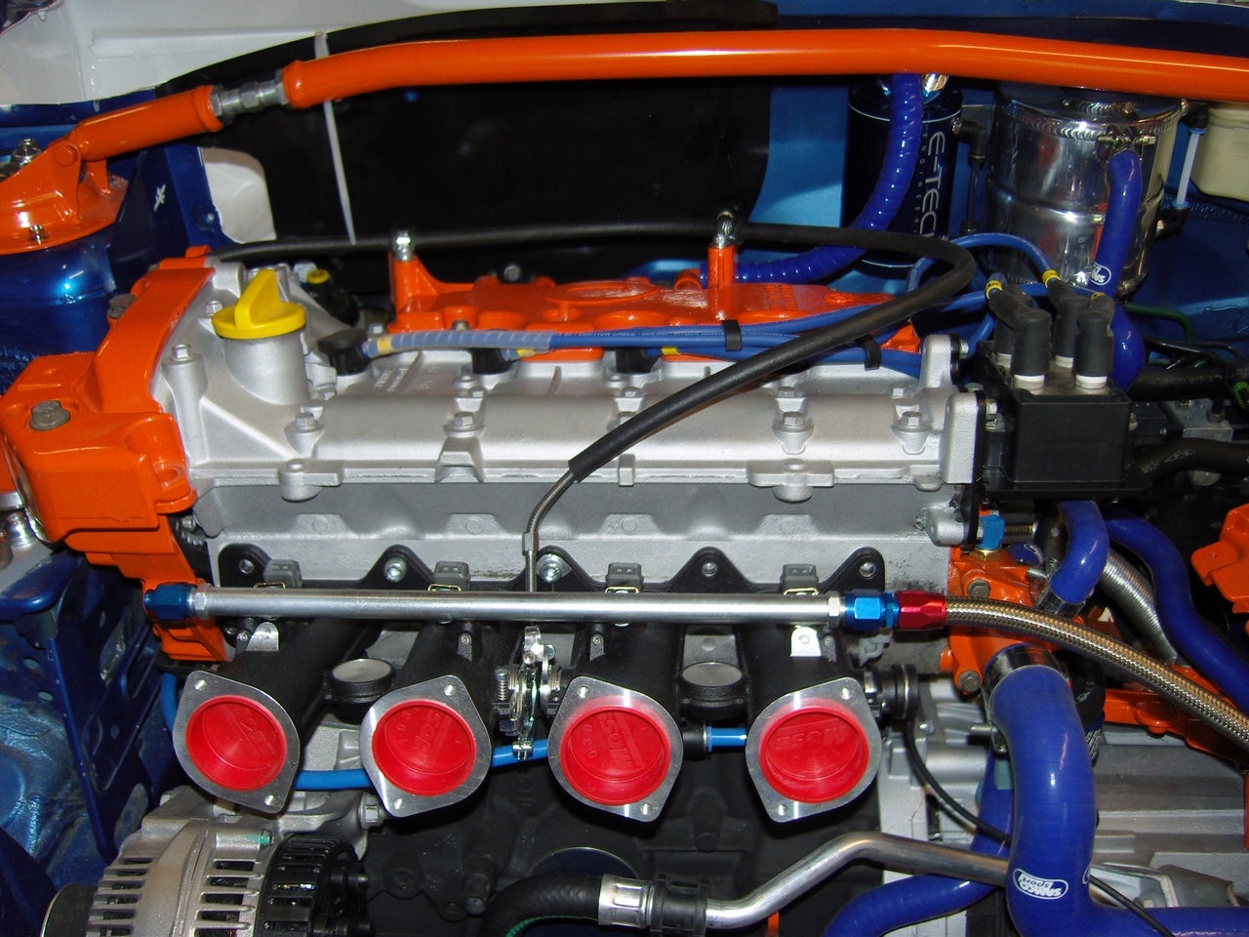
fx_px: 1227
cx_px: 624
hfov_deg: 54.0
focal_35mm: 34
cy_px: 468
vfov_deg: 41.8
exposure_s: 1/40
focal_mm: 7.3
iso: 100
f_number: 2.8
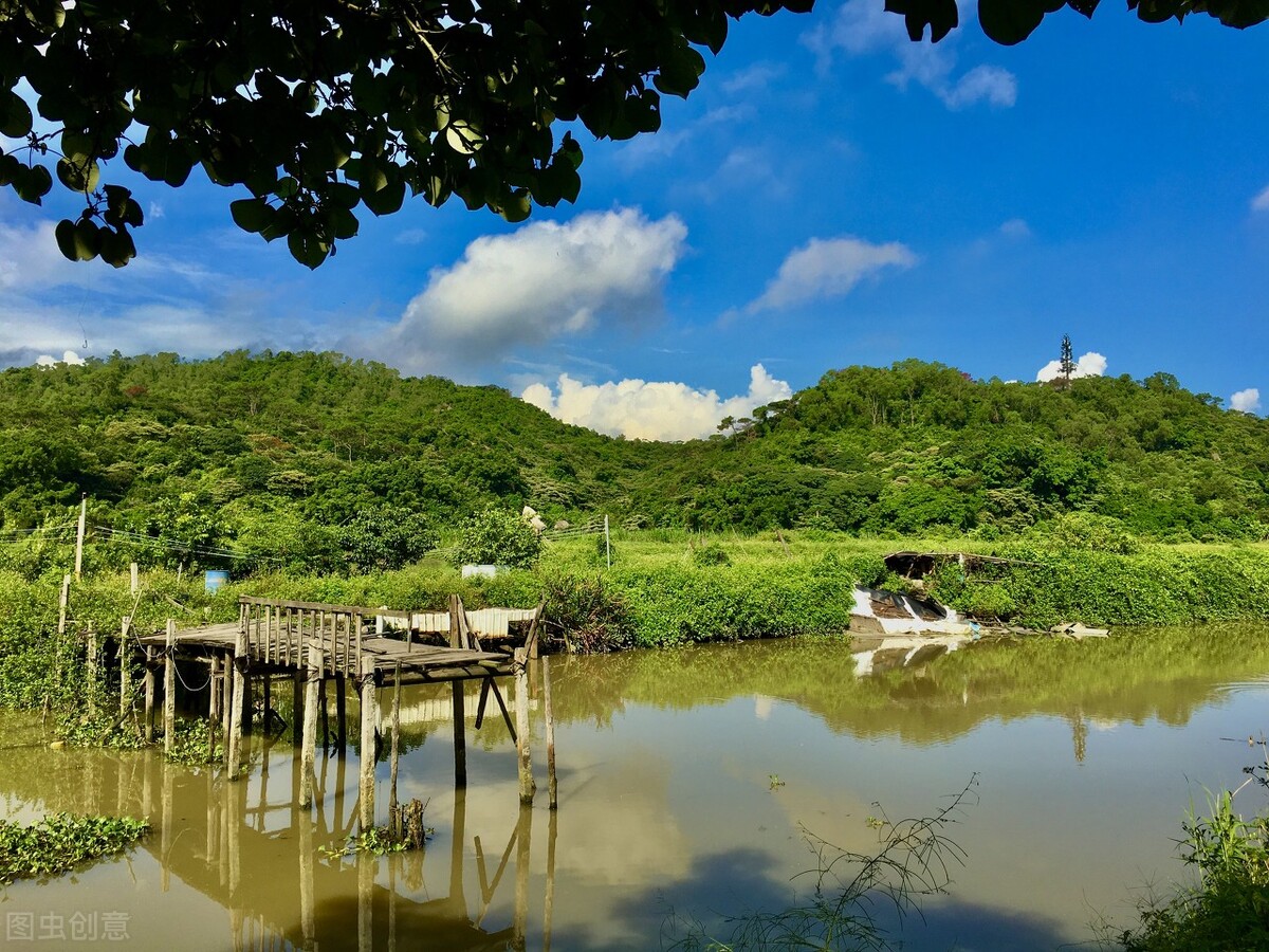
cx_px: 634
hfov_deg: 61.7
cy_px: 476
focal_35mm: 29
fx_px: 1063
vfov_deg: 48.2
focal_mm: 4.15
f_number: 2.2
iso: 25
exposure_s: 1/1304
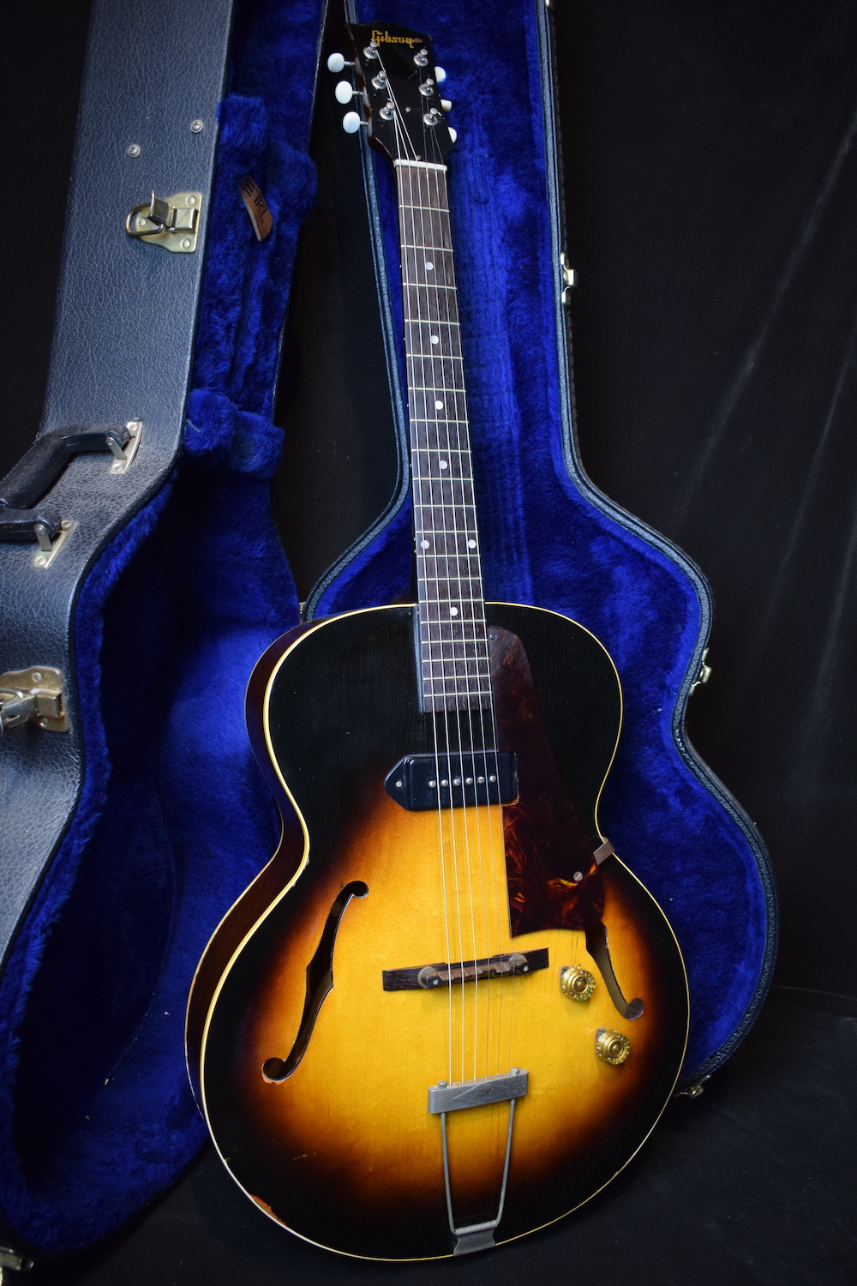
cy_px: 643
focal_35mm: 32
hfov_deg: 41.7
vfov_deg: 59.5
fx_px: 1125
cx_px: 428
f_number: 3.8
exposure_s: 1/30
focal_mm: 21
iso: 1600
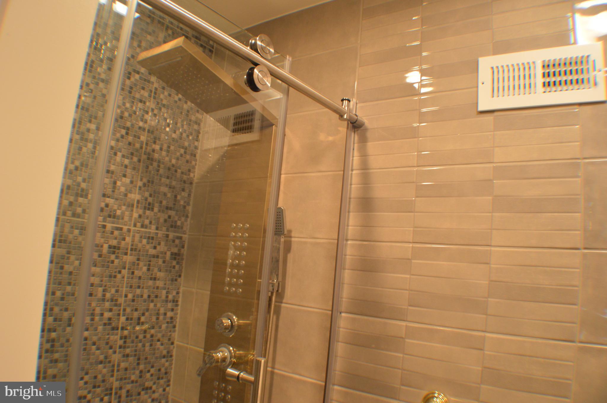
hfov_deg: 57.3
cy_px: 202
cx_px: 304
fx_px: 556
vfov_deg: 39.9
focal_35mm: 33
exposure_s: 1/60
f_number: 3.5
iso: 720
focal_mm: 22
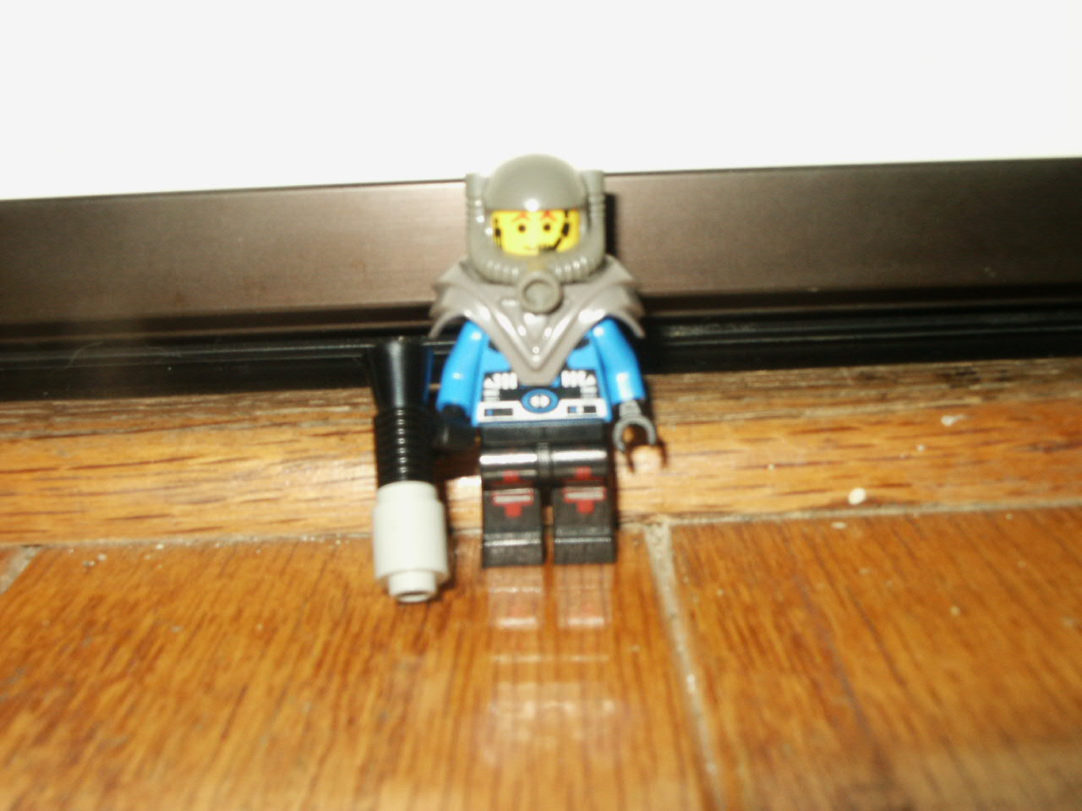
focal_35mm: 56
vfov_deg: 26.1
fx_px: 1750
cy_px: 406
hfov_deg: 34.3
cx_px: 541
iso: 200
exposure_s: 1/60
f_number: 8
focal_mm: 11.73
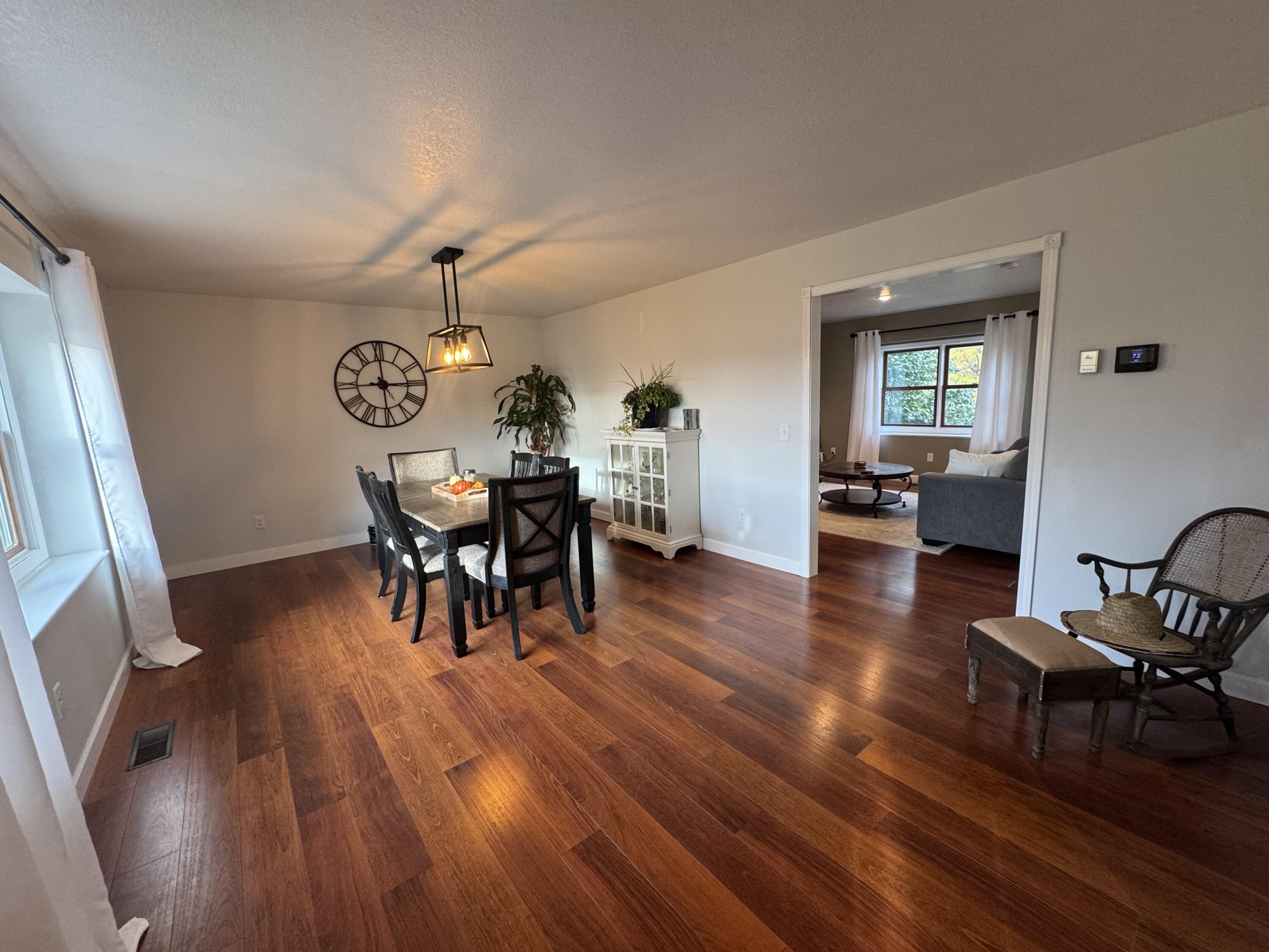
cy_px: 476
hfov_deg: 102.1
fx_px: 513
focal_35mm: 14
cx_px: 634
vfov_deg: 85.7
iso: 160
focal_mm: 2.22
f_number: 2.2
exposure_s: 1/60
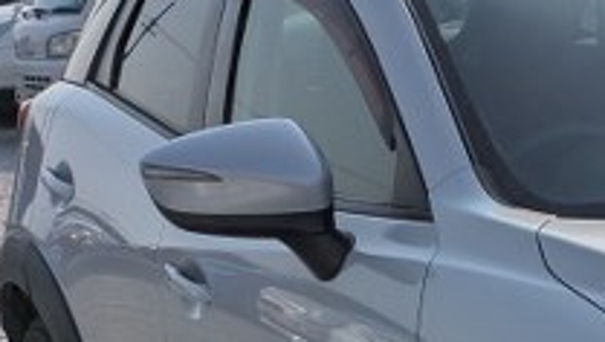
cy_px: 452
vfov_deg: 11.4
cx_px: 954
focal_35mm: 104
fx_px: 1670
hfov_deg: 17.9
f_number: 1.89
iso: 52
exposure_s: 1/7092
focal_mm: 5.43
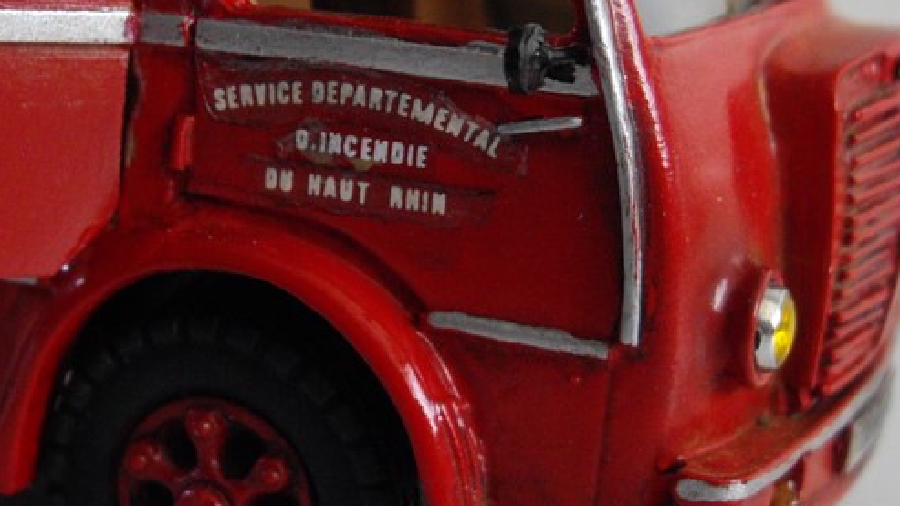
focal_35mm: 86
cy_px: 203
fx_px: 2052
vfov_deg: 14.0
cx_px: 369
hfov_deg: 24.7
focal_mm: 7.9
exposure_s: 1/80
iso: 200
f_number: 2.8
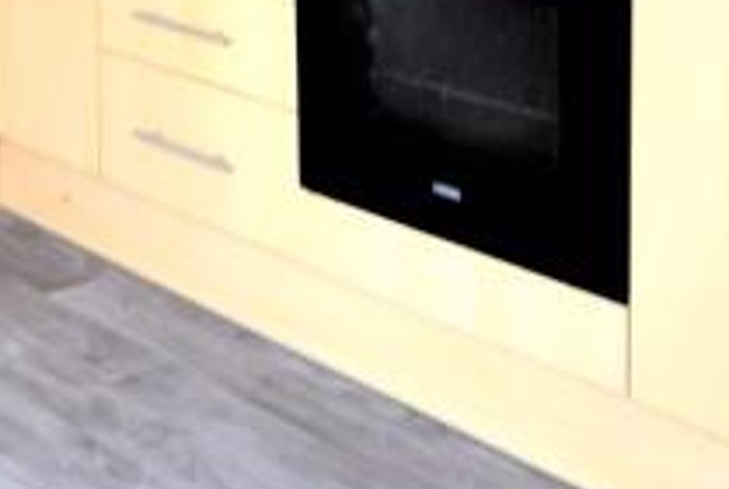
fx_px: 1936
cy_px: -253
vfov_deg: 13.5
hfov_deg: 20.9
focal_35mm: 95
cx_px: 84
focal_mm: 13
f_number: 4.5
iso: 320
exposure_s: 1/20
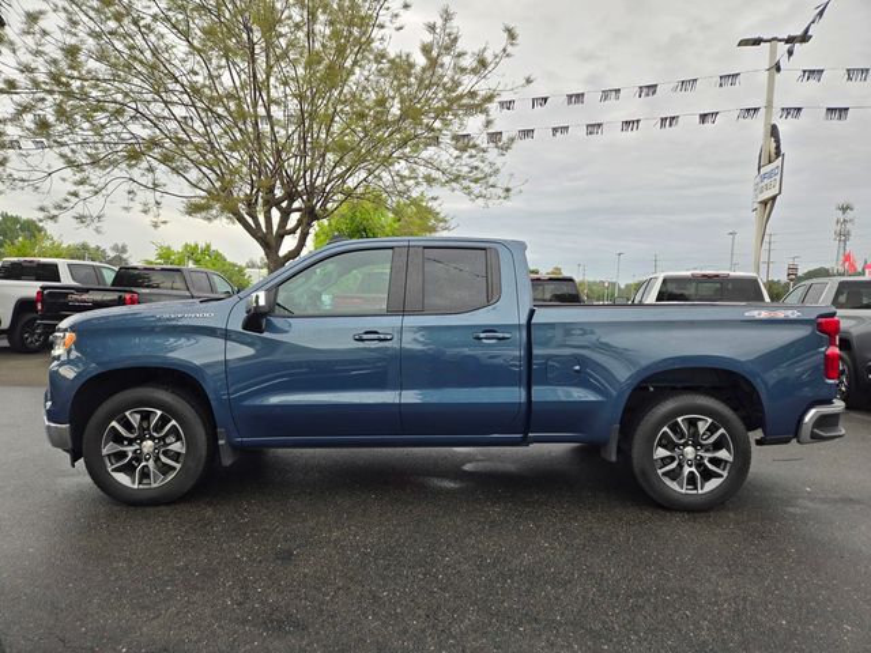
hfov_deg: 73.9
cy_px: 326
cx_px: 436
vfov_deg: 58.9
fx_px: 579
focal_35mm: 23
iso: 25
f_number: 1.8
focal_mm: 5.4
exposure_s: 1/201
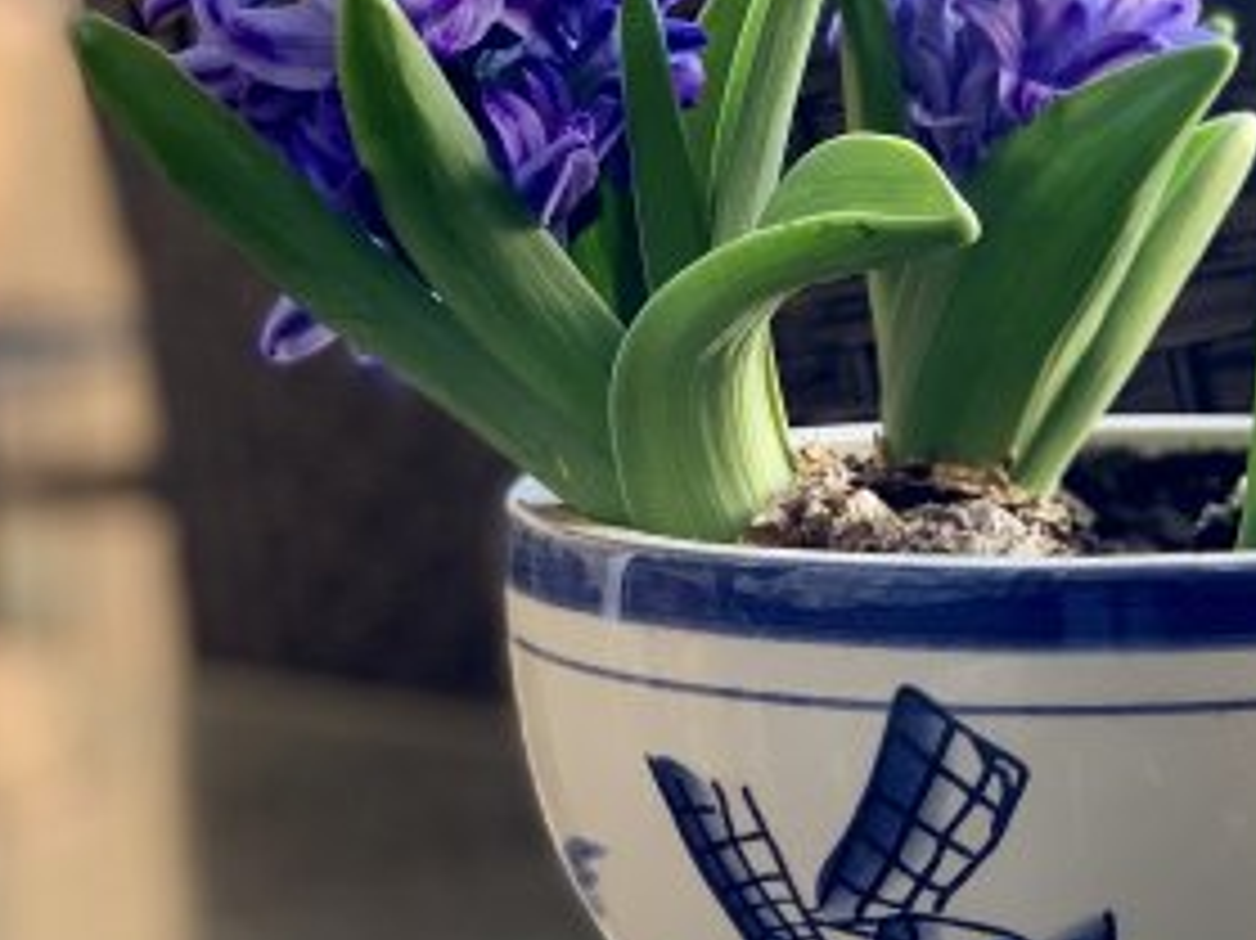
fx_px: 4135
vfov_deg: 13.0
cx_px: 752
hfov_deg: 17.3
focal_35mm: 114
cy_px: 380
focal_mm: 6
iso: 125
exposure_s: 1/92
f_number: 2.4
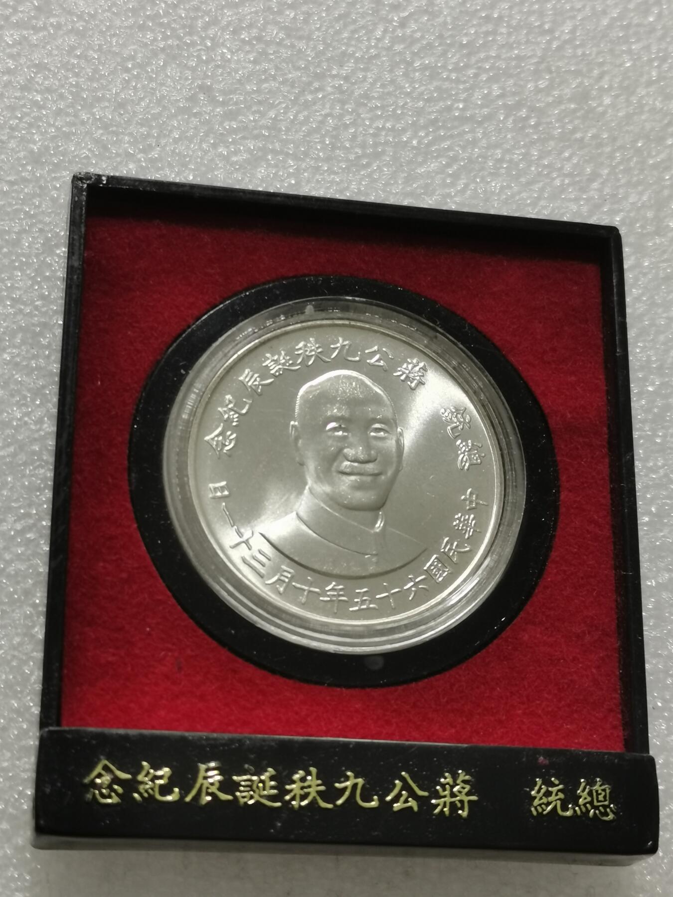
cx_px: 336
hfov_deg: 22.3
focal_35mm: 66
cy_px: 448
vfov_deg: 29.4
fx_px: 1711
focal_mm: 5.58
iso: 64
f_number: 1.8
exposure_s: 1/100
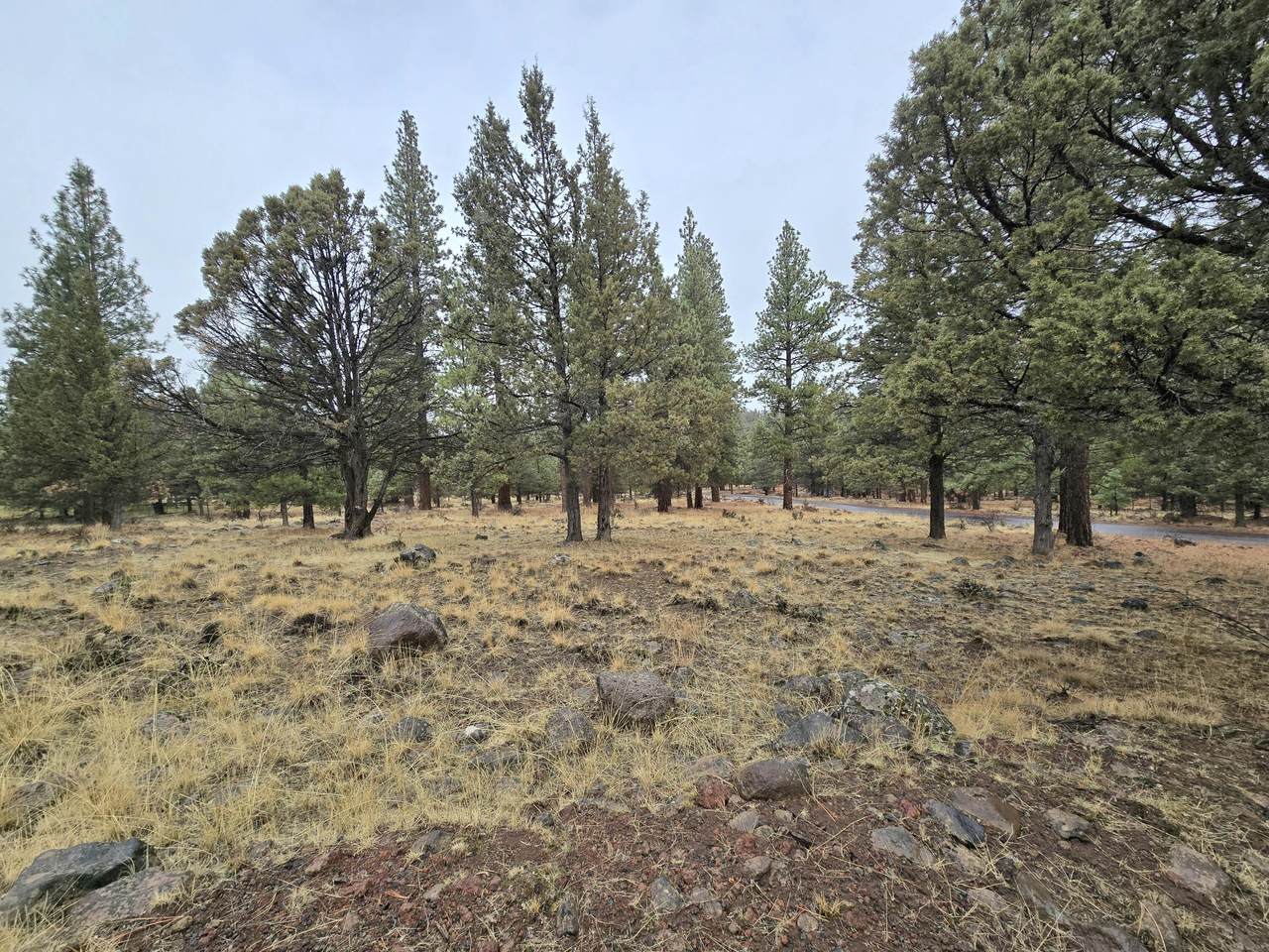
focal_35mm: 13
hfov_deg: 106.2
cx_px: 634
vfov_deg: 89.9
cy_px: 476
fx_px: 477
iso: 50
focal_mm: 2.2
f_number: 2.2
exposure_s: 1/714
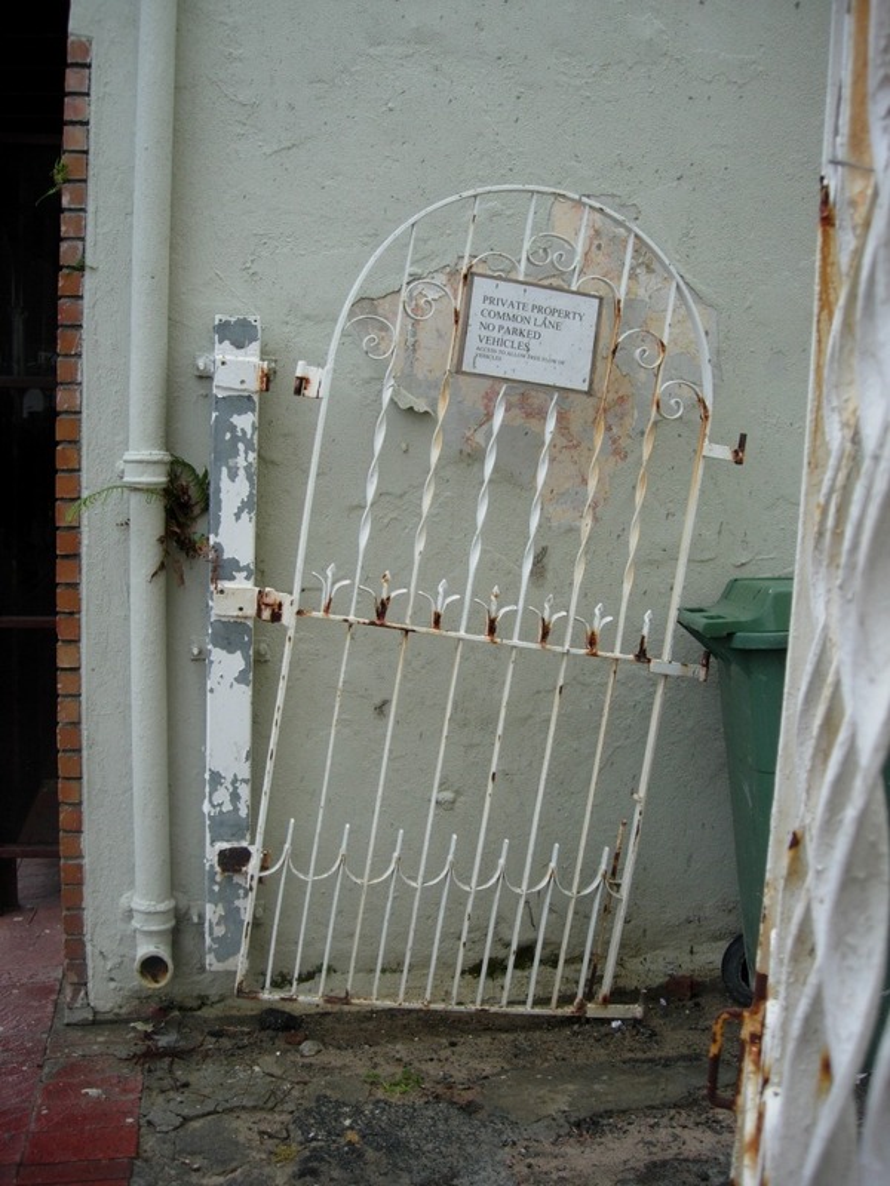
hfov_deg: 37.7
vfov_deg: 49.0
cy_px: 593
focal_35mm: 38
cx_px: 445
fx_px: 1303
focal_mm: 7.8
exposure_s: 1/271
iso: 64
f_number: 2.8
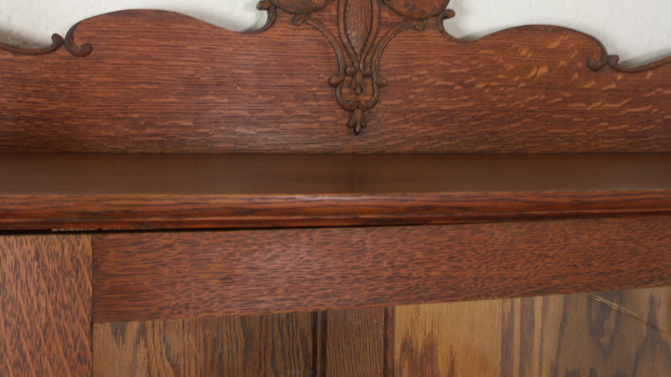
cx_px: 361
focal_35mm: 42
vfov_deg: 28.1
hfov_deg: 48.3
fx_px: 747
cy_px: 112
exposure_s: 1/4
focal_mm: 8.88
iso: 100
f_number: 7.1
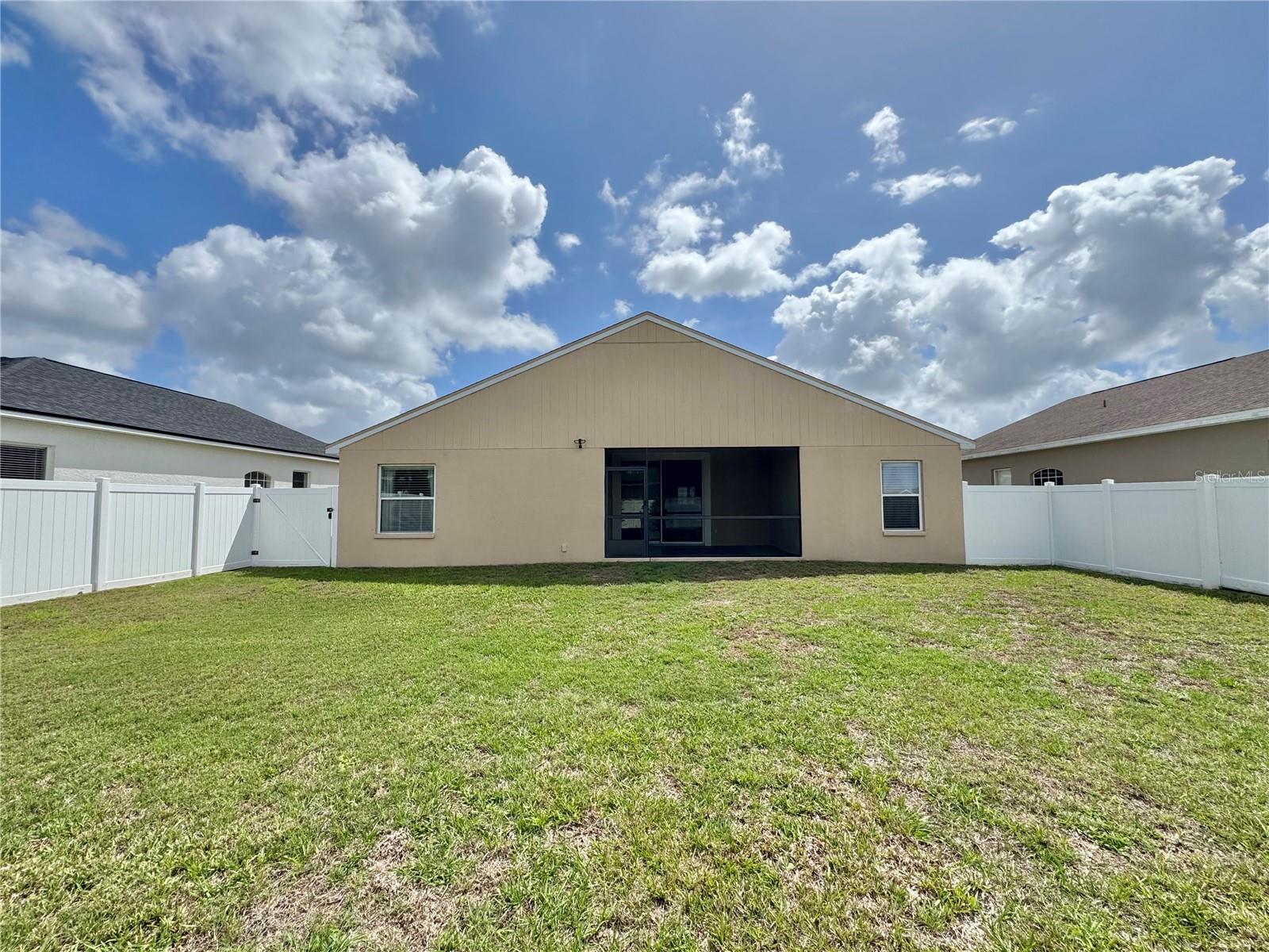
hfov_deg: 102.1
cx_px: 634
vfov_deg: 85.7
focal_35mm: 14
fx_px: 513
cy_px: 476
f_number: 2.2
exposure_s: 1/2674
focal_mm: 2.22
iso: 50
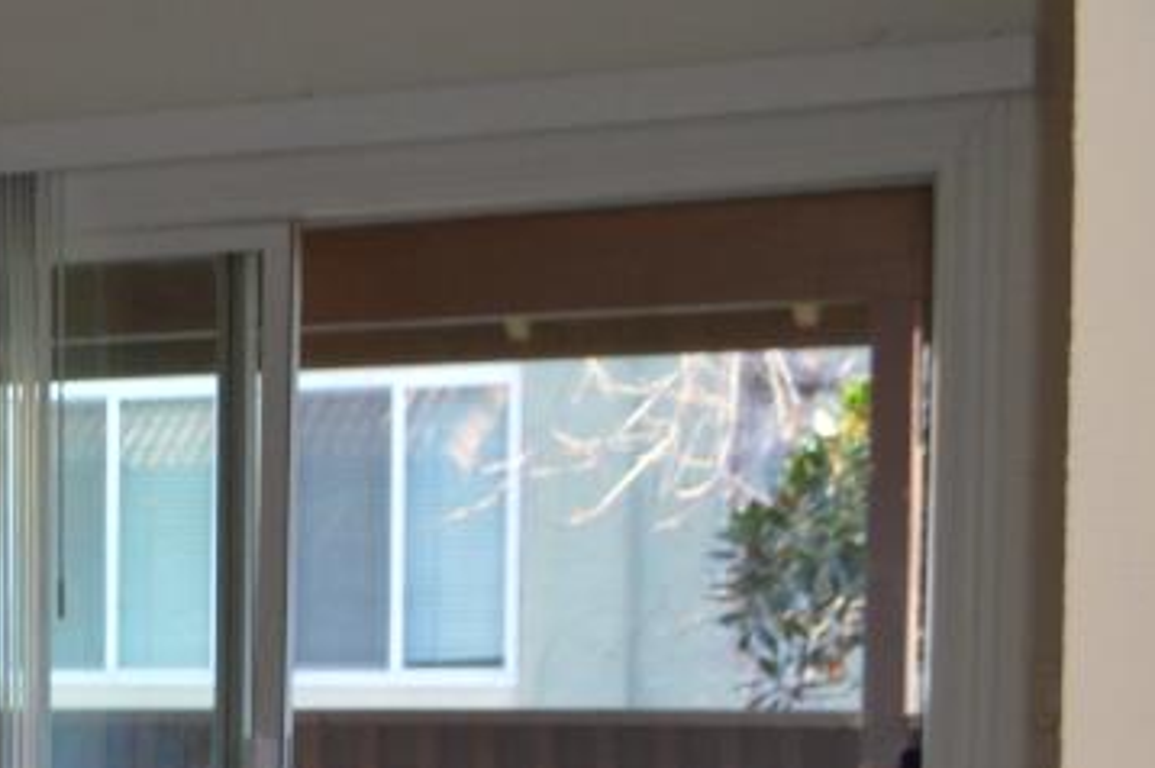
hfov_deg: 15.1
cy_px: 1031
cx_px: -1087
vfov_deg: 11.7
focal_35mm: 113
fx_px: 3622
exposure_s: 1/80
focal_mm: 18
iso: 400
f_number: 4
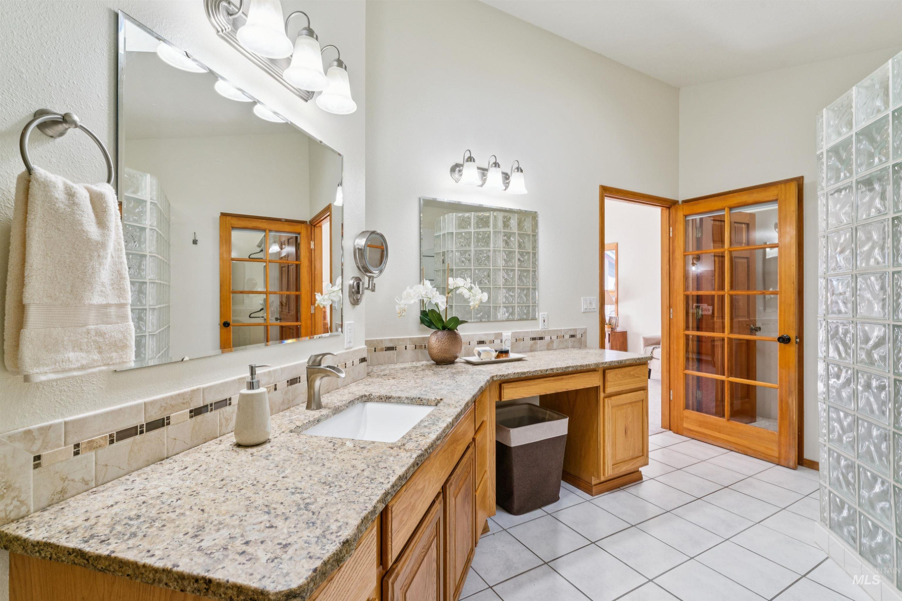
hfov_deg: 95.7
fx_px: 408
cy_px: 300
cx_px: 451
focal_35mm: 16
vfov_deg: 72.7
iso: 400
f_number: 13
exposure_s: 1/8
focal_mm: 16.3
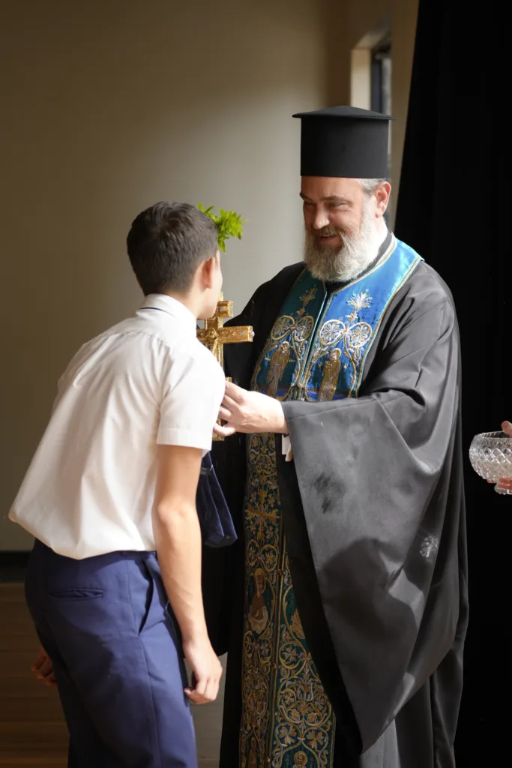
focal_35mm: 100
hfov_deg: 13.7
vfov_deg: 20.4
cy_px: 384
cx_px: 256
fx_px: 2132
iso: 160
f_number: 5
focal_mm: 100
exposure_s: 1/200
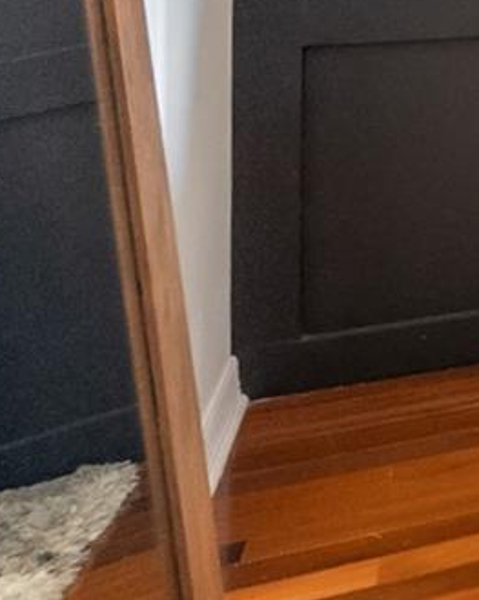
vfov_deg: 23.2
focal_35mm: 73
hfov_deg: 11.8
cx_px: 1402
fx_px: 1294
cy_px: -177
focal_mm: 16
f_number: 9
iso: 10000
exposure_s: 1/30
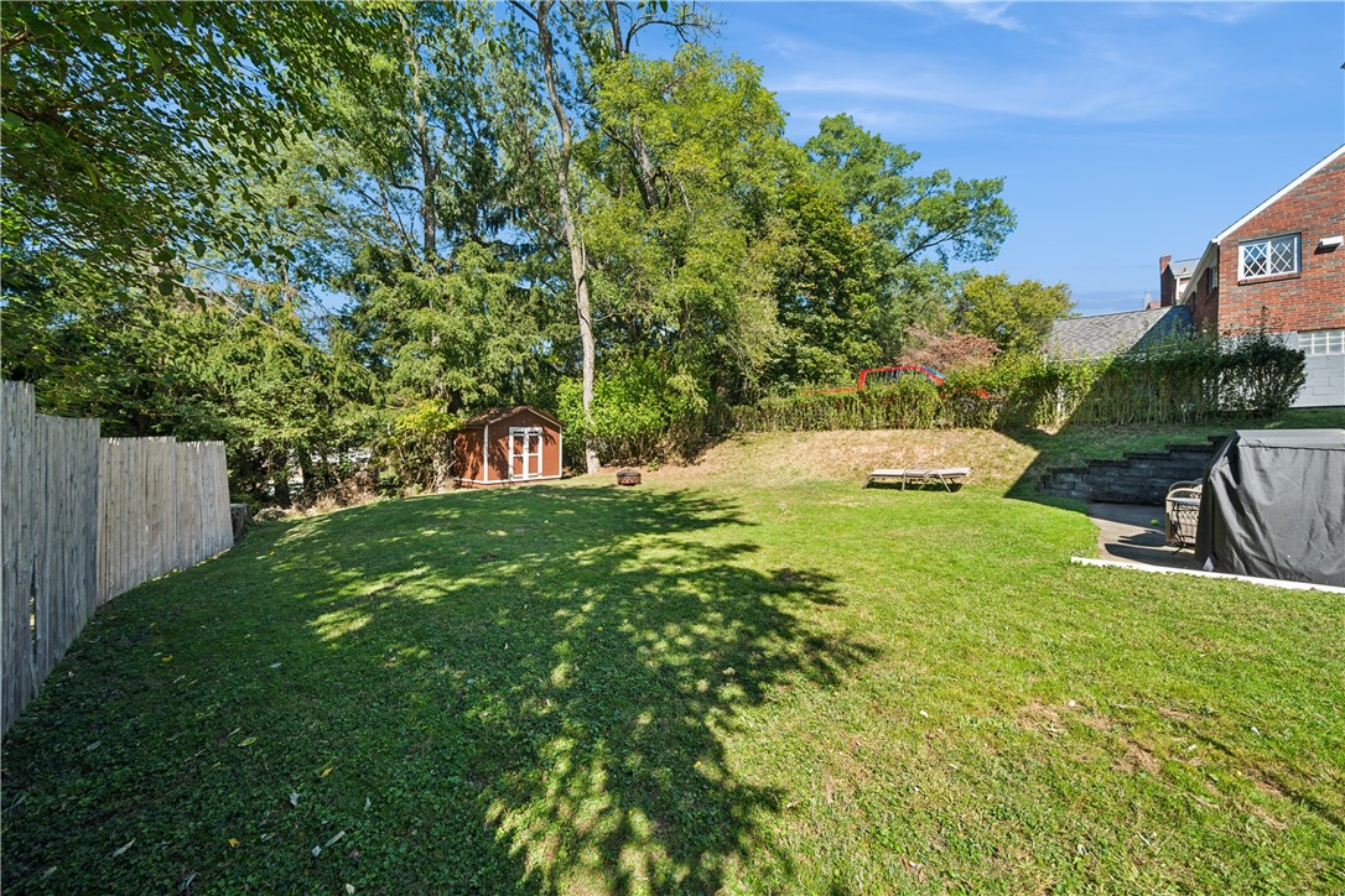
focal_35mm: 12
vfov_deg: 90.0
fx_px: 448
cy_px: 448
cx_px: 672
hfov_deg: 112.6
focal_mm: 12
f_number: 5.6
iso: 100
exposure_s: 1/160
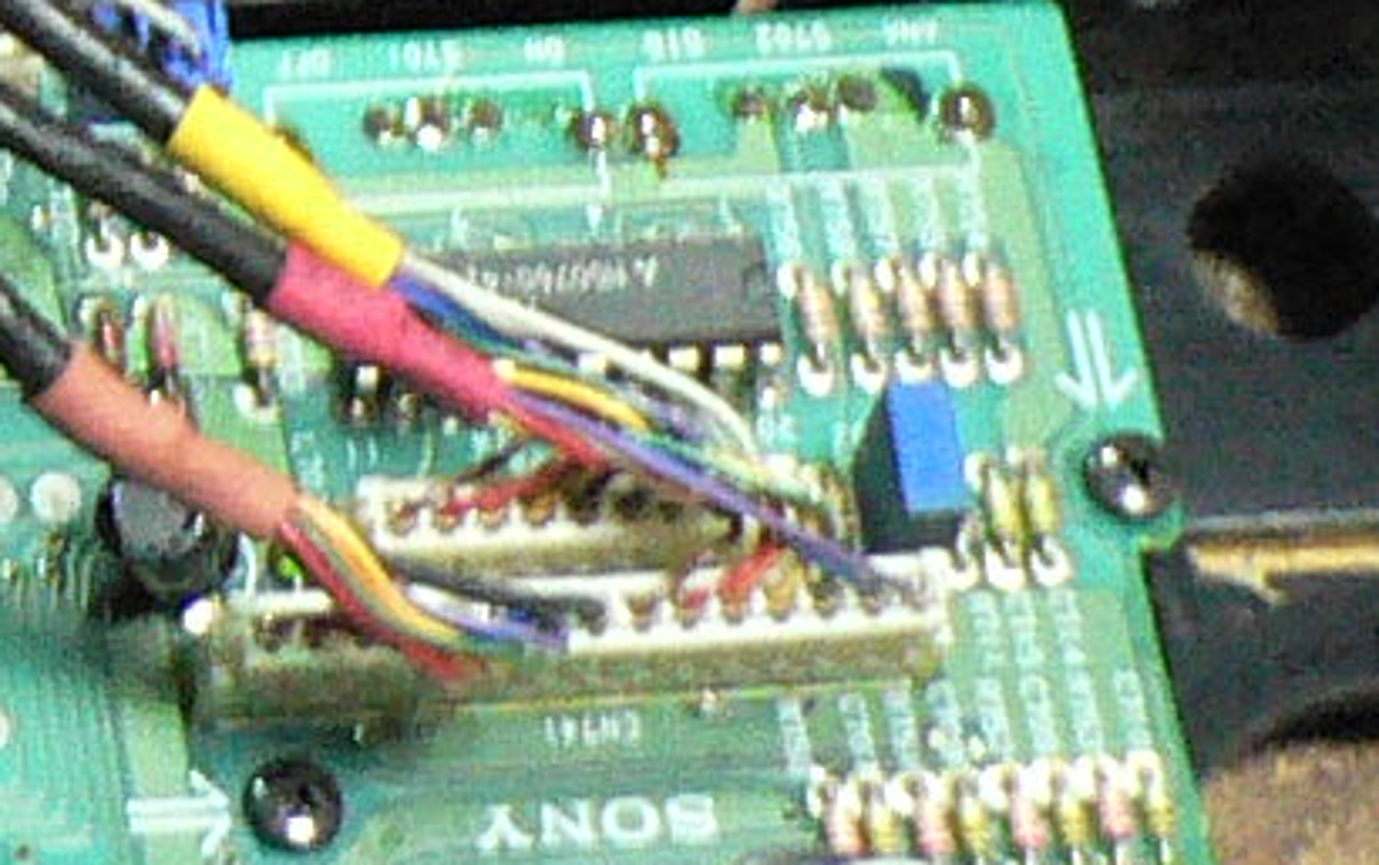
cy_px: -1626
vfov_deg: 5.3
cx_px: -2005
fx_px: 8952
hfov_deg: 8.1
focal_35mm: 238
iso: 400
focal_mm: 6
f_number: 2.8
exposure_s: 1/20
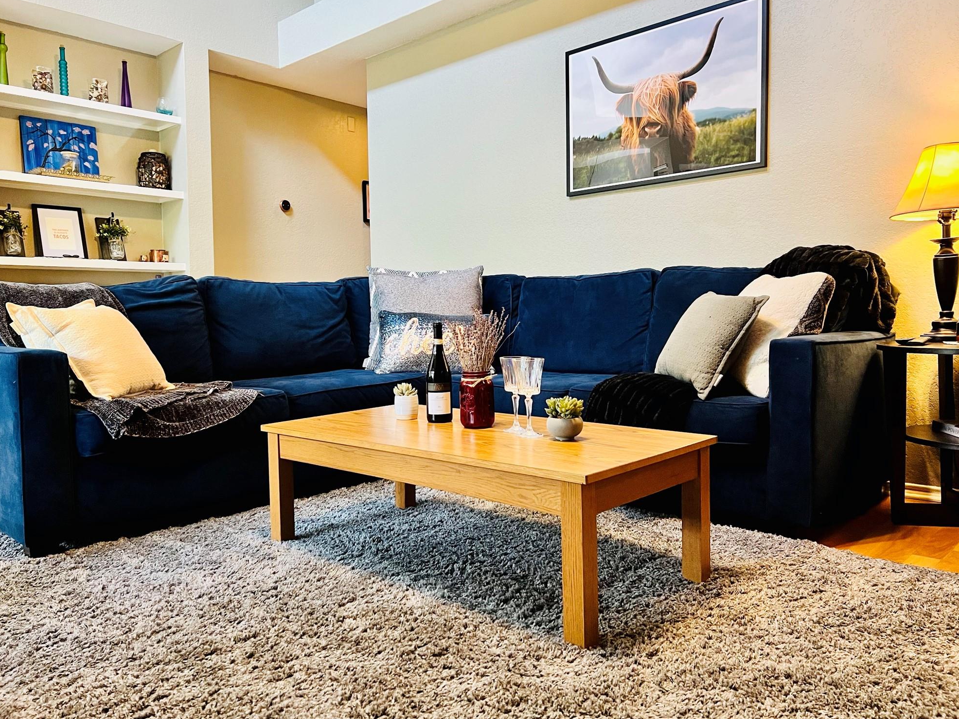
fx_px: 748
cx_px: 464
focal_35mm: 27
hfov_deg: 65.3
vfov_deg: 51.3
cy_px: 351
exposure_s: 1/60
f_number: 1.5
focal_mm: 5.7
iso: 400
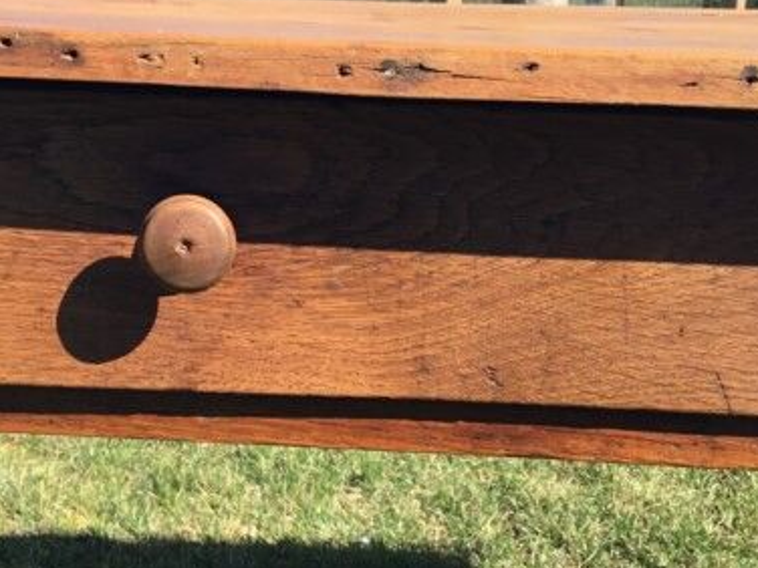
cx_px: 222
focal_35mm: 66
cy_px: 282
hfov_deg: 29.1
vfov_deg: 22.3
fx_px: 1445
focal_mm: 3.3
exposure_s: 1/734
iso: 25
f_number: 2.4
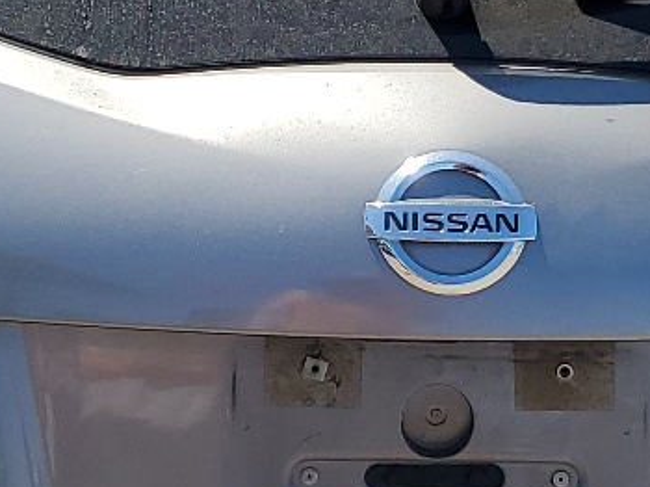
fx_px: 2233
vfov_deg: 12.4
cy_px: 230
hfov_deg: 16.6
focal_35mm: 119
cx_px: 336
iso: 50
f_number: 1.5
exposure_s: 1/3333
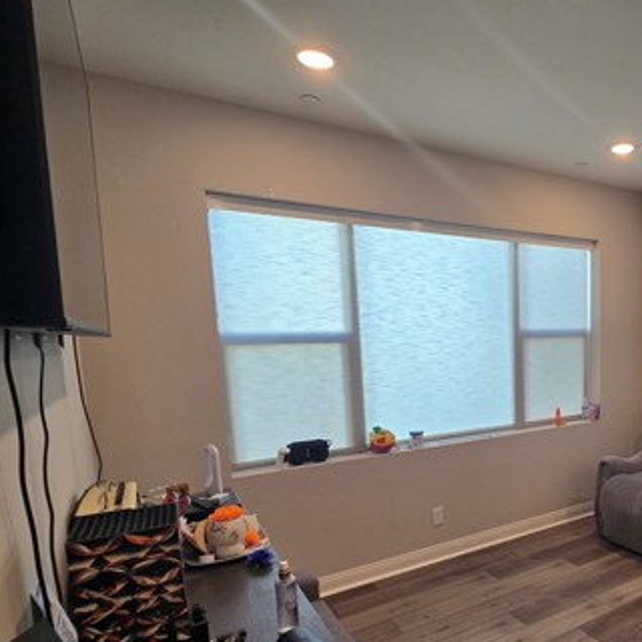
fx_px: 483
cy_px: 395
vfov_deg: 66.4
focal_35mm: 23
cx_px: 548
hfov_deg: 59.7
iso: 80
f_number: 2.2
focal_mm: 2.2
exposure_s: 1/60
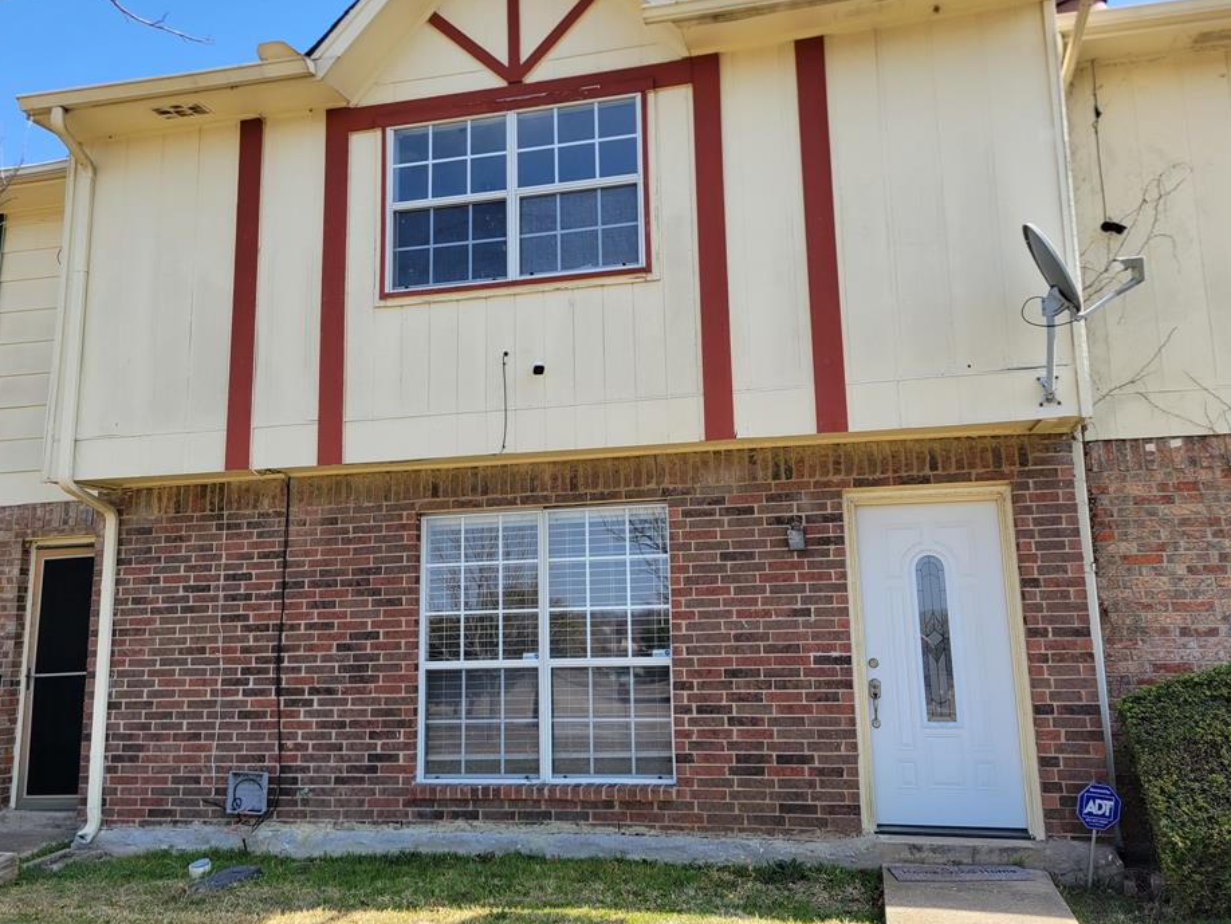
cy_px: 443
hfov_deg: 61.6
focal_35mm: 29
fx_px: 1032
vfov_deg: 48.2
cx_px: 645
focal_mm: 5.4
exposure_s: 1/1041
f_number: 1.8
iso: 40
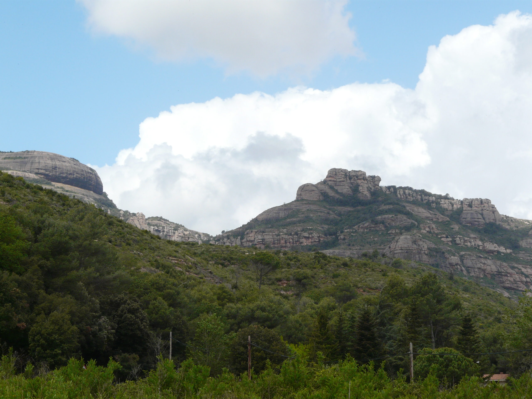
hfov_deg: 19.4
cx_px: 266
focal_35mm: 101
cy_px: 200
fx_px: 1552
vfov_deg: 14.6
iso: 100
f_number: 5.6
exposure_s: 1/400
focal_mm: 16.6
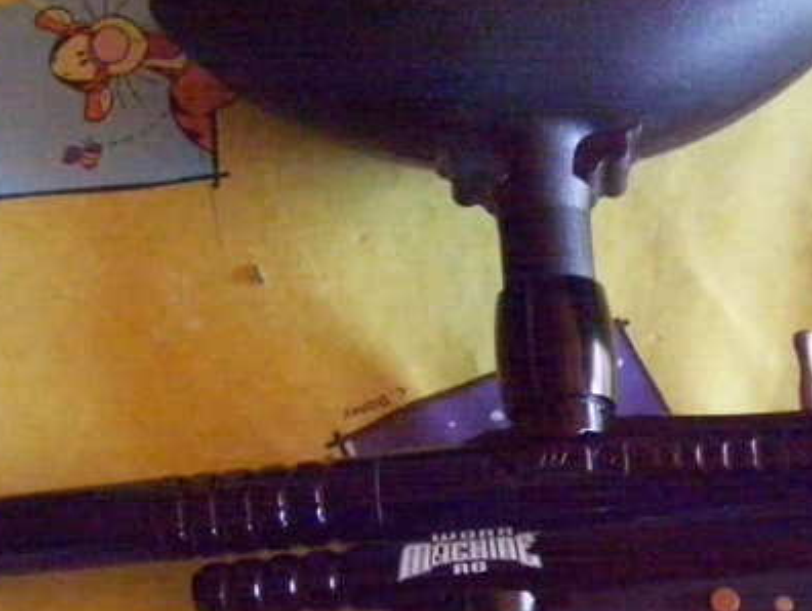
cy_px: 493
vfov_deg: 13.5
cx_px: 543
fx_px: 2560
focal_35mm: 109
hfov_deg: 18.0
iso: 1250
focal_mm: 6
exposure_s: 1/200
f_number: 2.7
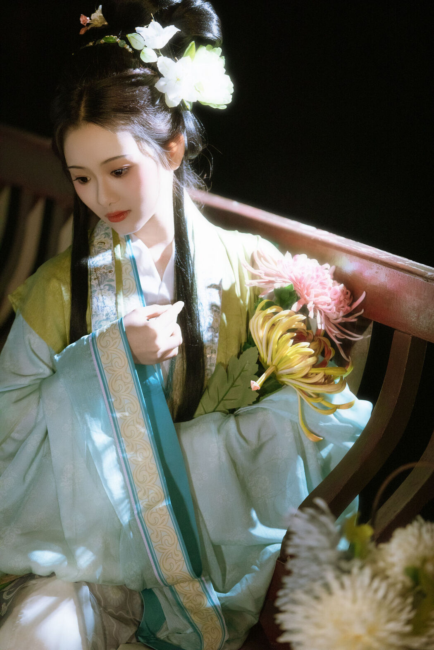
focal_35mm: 154
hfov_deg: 8.9
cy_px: 325
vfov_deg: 13.3
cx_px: 217
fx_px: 2785
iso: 4000
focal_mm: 155
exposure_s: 1/200
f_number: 2.8
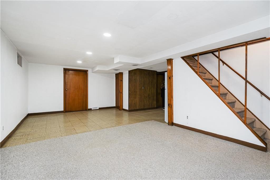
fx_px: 124
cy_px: 90
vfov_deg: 72.0
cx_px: 135
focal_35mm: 16
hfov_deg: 95.0
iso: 50
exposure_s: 1/15
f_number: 4
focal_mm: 16.5
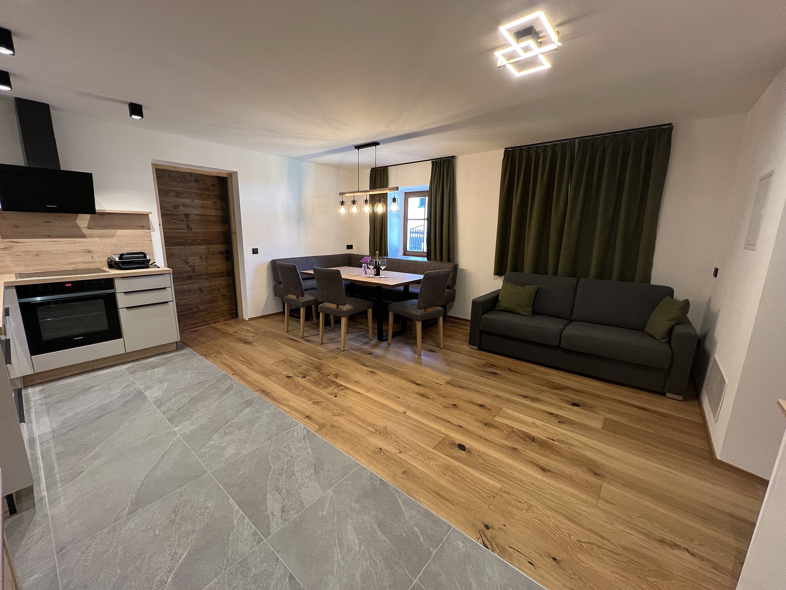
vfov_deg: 89.9
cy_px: 295
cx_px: 393
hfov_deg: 106.2
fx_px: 295
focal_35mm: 13
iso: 200
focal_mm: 1.57
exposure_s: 1/50
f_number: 1.8
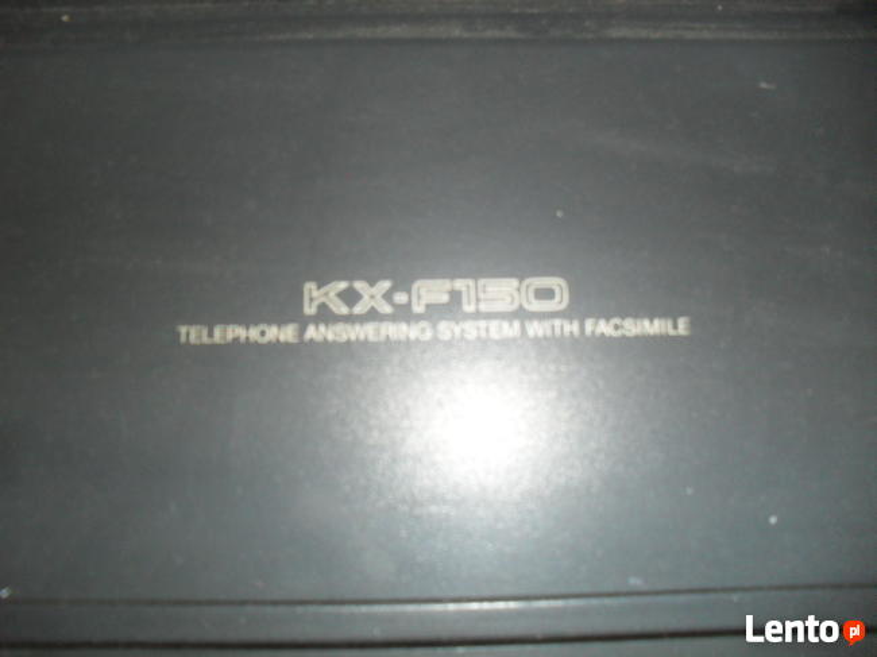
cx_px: 438
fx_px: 886
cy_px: 328
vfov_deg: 40.7
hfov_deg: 52.6
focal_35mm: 35
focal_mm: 6.3
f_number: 3.2
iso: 200
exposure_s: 1/45
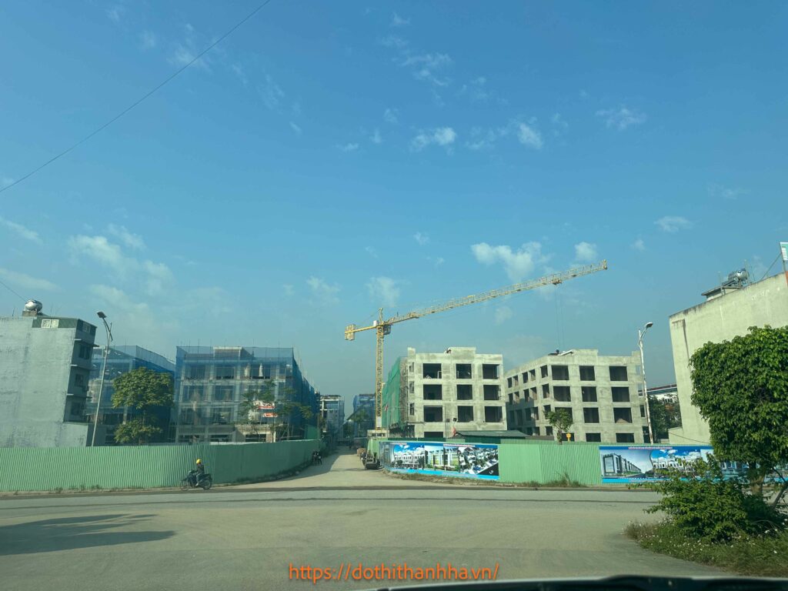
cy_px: 296
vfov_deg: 56.8
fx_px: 546
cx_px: 394
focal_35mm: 24
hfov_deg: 71.6
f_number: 1.8
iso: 80
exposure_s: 1/3400
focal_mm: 6.86
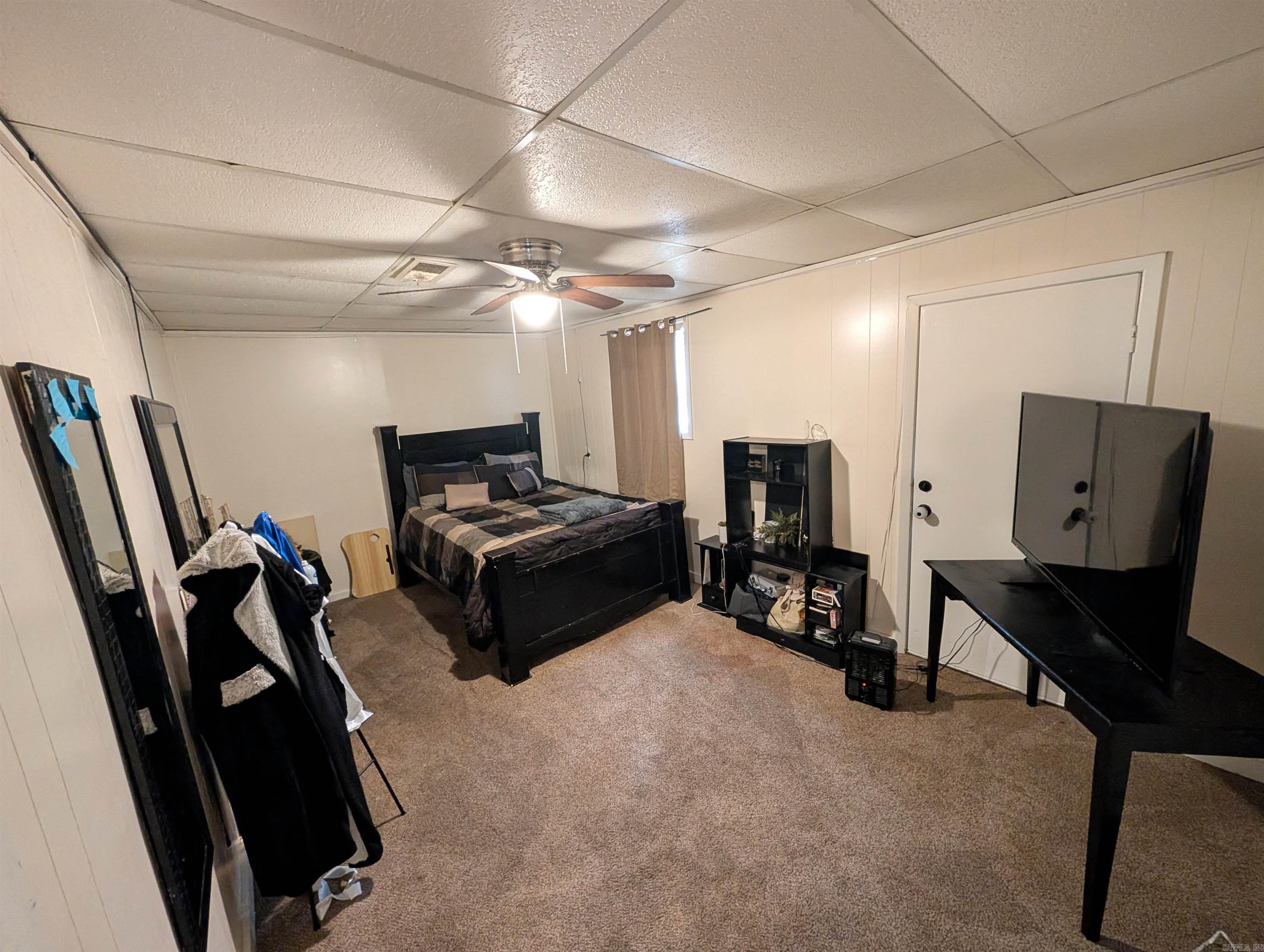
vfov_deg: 94.6
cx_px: 632
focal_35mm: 12
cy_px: 476
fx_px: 439
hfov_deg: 110.5
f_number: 1.7
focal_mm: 2.02
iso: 635
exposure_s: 1/24
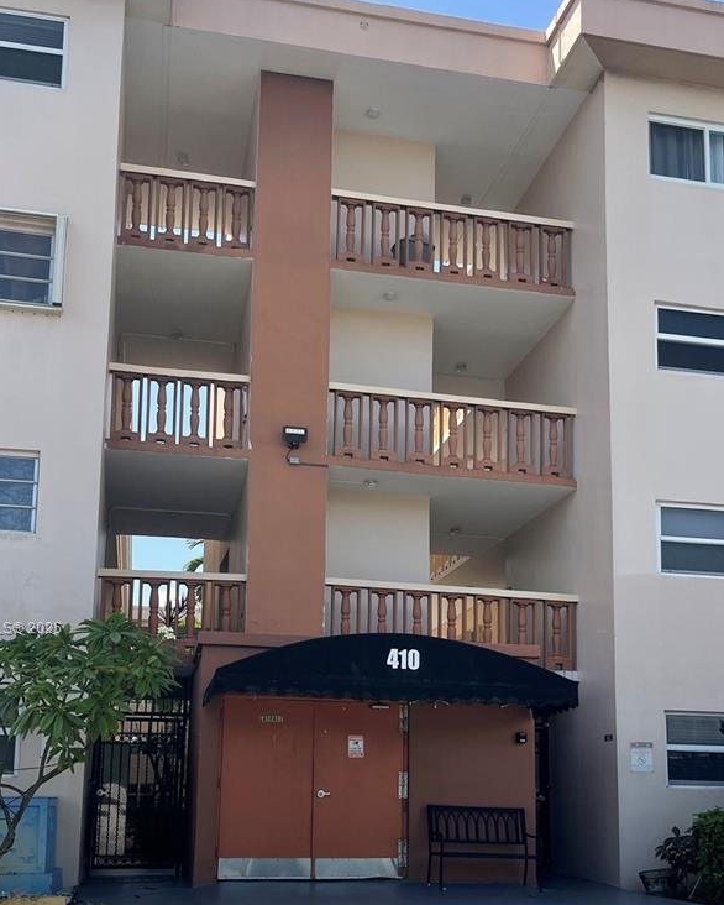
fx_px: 1071
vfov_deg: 44.8
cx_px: 392
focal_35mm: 40
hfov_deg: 37.3
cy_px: 629
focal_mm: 5.1
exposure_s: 1/1795
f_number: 1.6
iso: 32
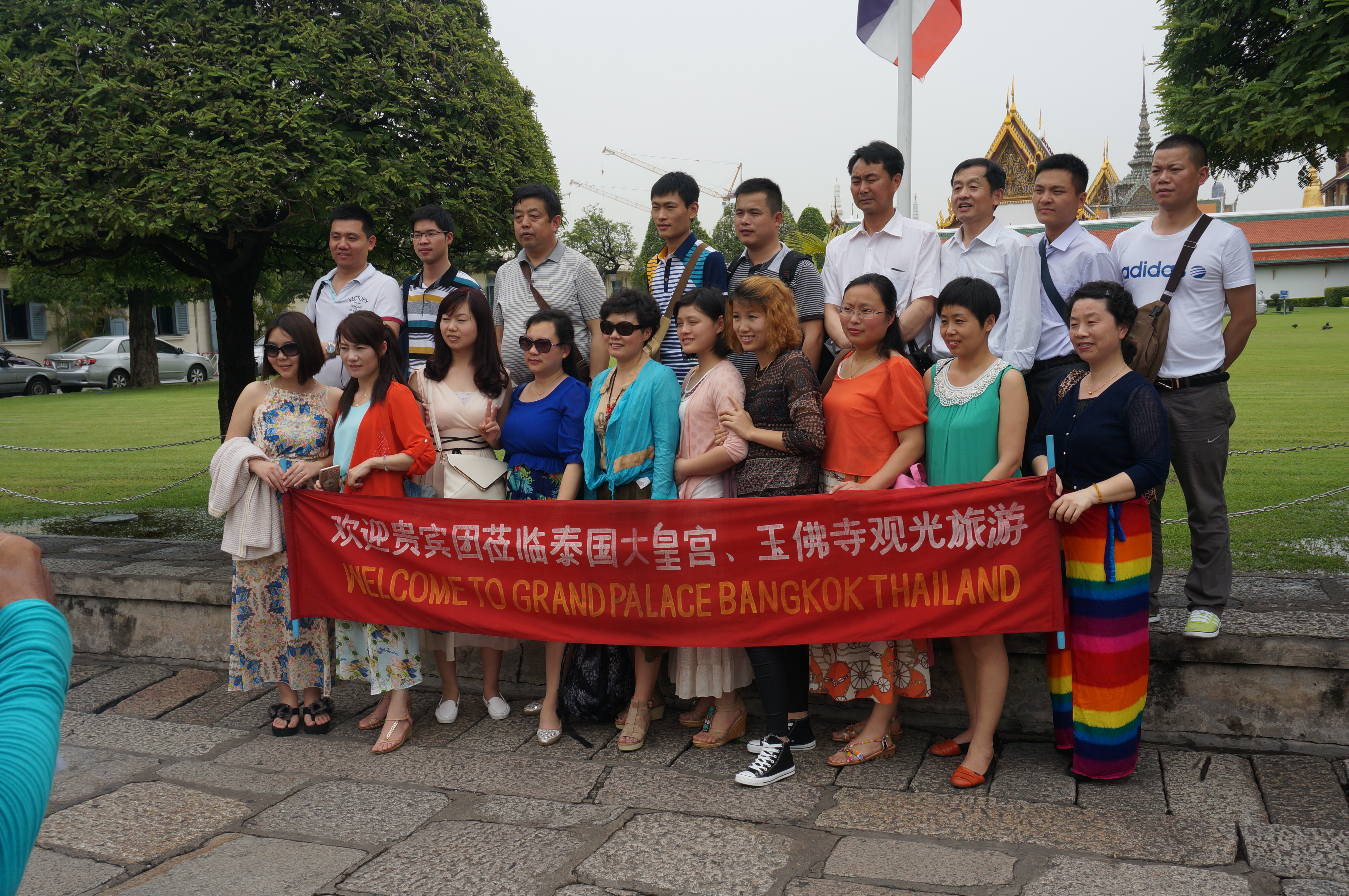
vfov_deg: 41.6
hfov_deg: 59.5
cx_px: 674
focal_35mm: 32
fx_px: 1179
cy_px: 448
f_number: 9
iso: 100
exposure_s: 1/125
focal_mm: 21
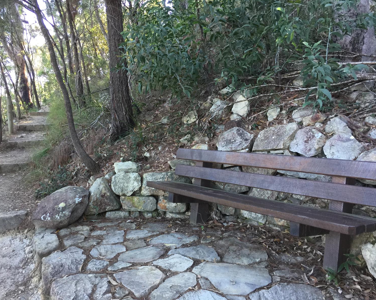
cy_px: 148
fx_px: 345
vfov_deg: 47.1
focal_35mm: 31
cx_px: 172
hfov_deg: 57.1
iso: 40
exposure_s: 1/33
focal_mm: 4.15
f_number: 2.2
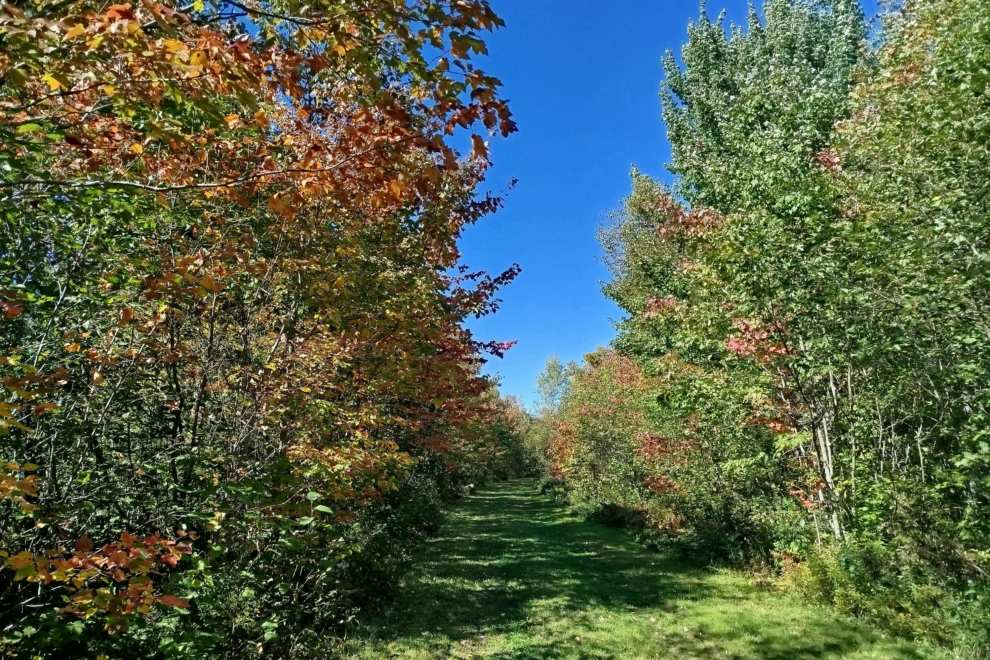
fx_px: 687
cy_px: 344
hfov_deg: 71.5
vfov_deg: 51.3
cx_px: 495
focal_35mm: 25
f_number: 1.7
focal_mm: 5.31
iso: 50
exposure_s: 1/479
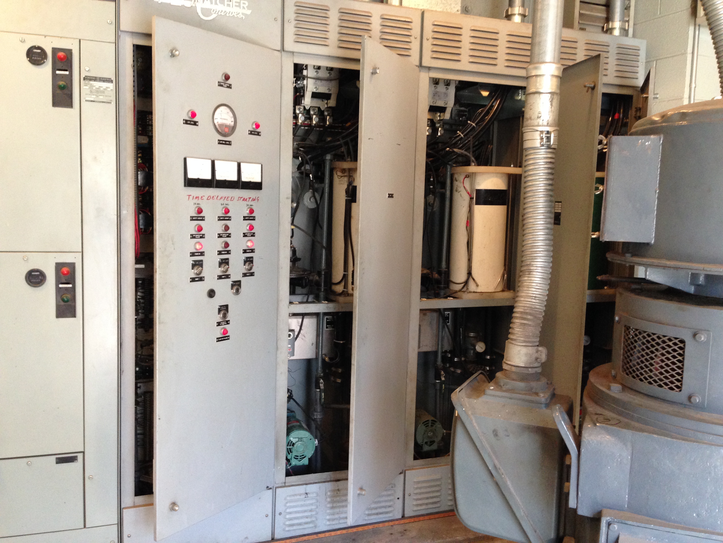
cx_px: 362
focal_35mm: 33
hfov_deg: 55.4
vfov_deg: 42.9
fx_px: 689
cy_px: 272
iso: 200
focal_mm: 4.12
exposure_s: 1/20
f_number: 2.4
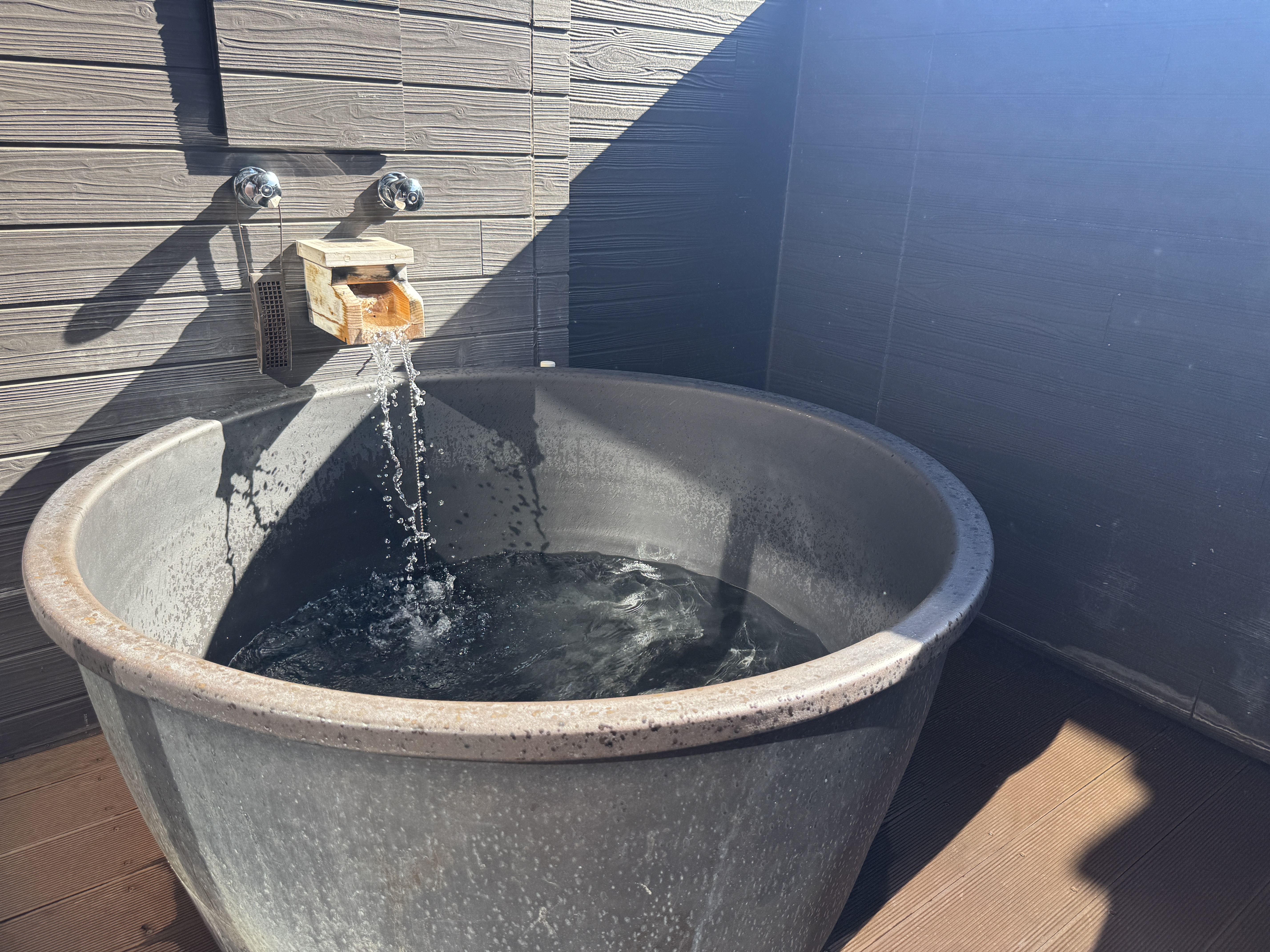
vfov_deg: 56.8
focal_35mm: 24
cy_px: 476
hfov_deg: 71.6
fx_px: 881
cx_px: 635
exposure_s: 1/383
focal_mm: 6.76
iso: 80
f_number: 1.78
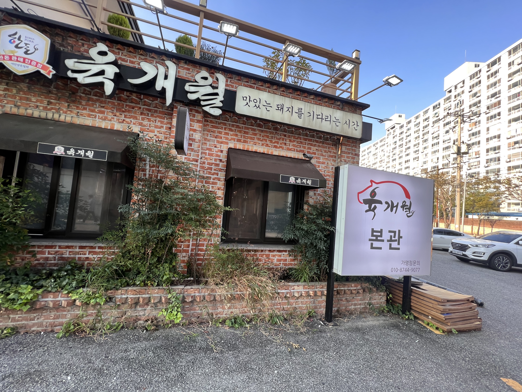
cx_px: 261
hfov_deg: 106.2
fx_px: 196
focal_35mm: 13
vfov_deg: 89.9
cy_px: 196
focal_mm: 1.57
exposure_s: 1/149
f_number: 1.8
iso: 32
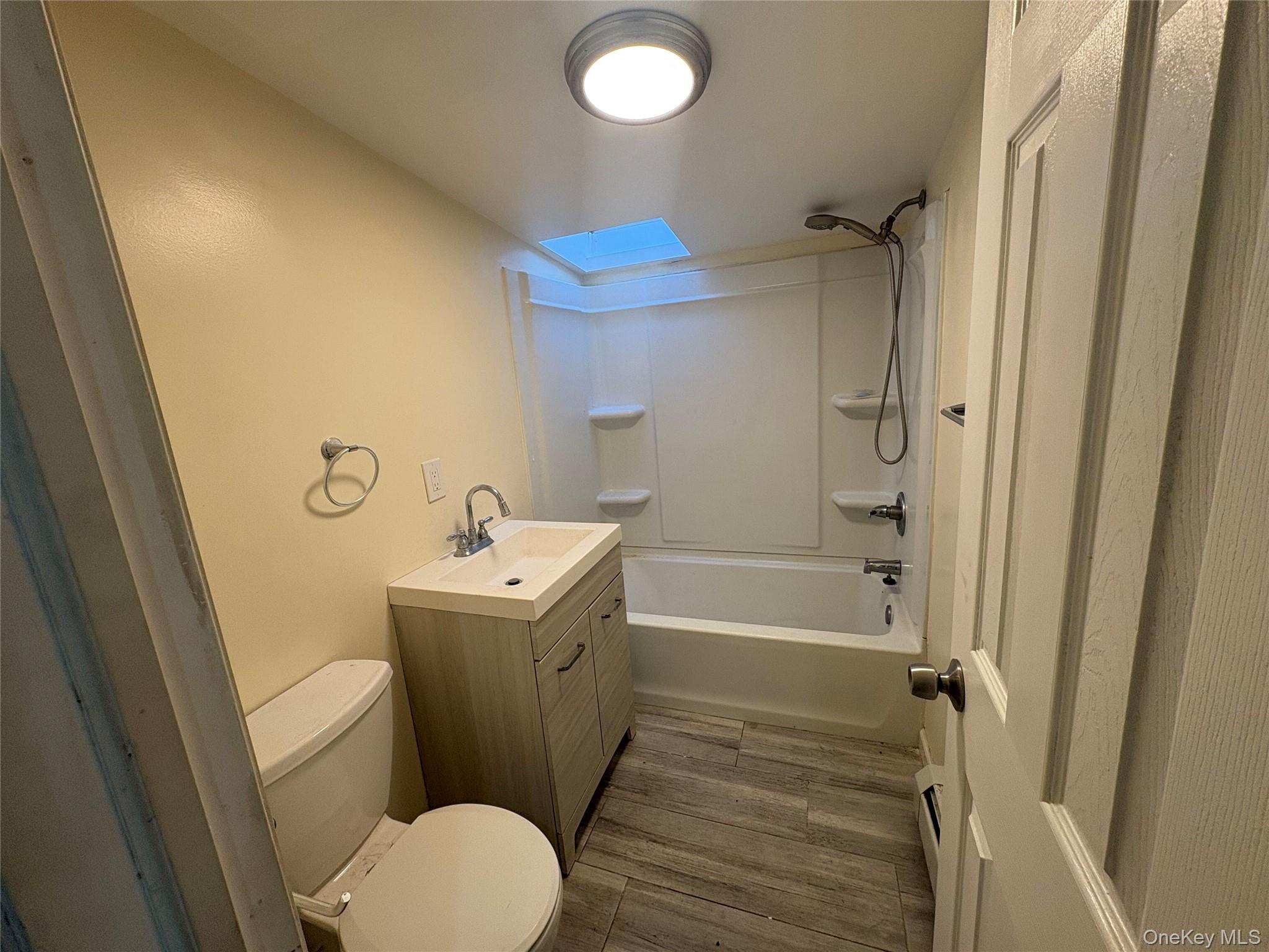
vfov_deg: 85.7
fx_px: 513
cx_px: 634
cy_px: 476
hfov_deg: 102.1
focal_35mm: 14
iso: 125
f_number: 2.2
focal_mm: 2.22
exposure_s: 1/120
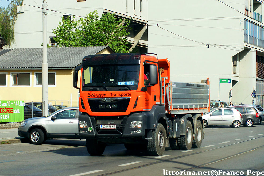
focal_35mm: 86
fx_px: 627
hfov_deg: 23.8
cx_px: 136
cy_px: 90
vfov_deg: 16.0
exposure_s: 1/640
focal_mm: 55
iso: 200
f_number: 6.3
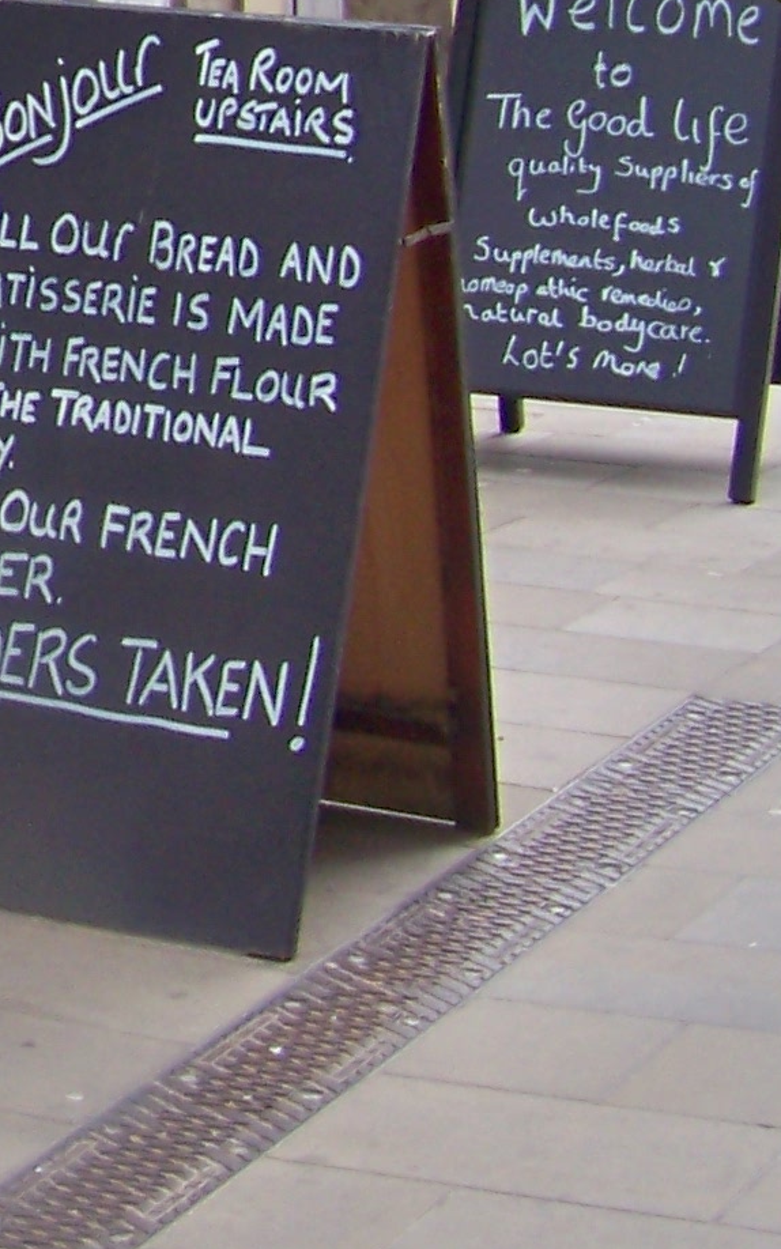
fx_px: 4732
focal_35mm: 139
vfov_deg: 14.7
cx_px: -1208
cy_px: -139
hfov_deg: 8.5
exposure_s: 1/160
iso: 64
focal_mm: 5.85
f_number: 2.8
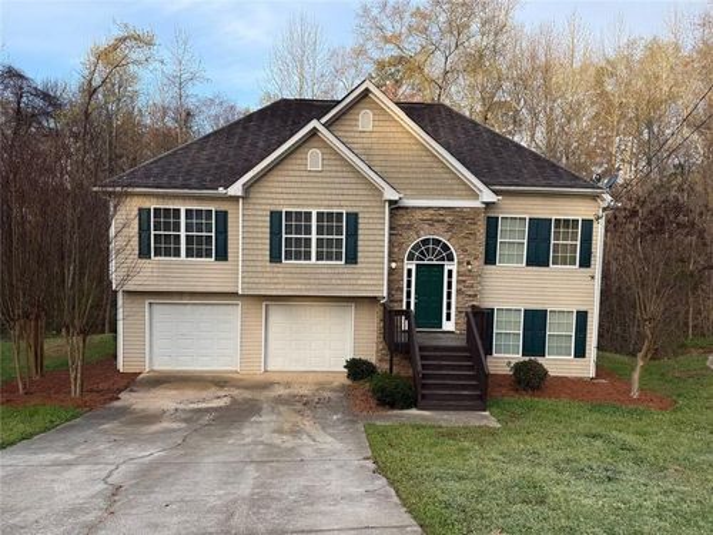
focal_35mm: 24
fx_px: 494
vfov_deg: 56.8
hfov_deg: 71.6
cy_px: 268
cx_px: 356
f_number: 1.78
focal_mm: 6.76
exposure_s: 1/765
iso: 80
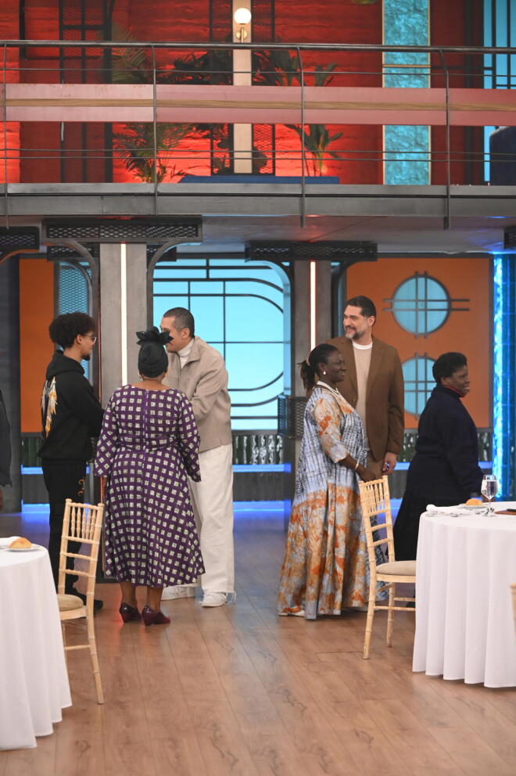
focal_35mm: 82
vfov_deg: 24.8
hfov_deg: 16.6
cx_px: 258
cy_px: 388
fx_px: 1765
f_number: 2.8
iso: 3200
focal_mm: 82
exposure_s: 1/250
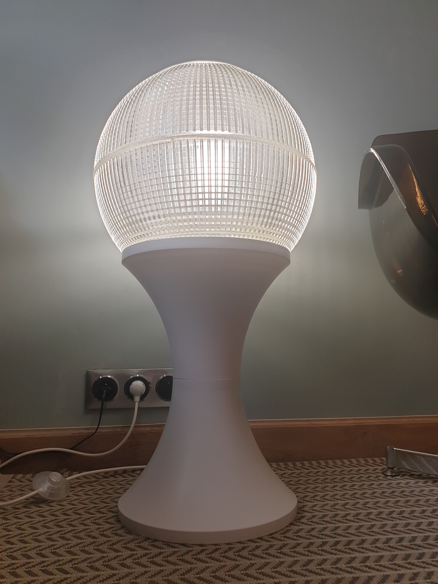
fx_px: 439
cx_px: 219
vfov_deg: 67.3
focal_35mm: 26
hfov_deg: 53.1
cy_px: 292
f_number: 2.4
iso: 64
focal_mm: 4.3
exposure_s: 1/100
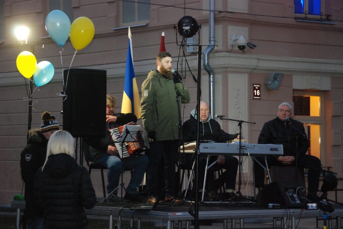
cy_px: 114
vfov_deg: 12.2
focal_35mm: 112
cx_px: 172
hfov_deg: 18.2
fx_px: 1073
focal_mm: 75
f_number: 5.6
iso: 1600
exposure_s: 1/60
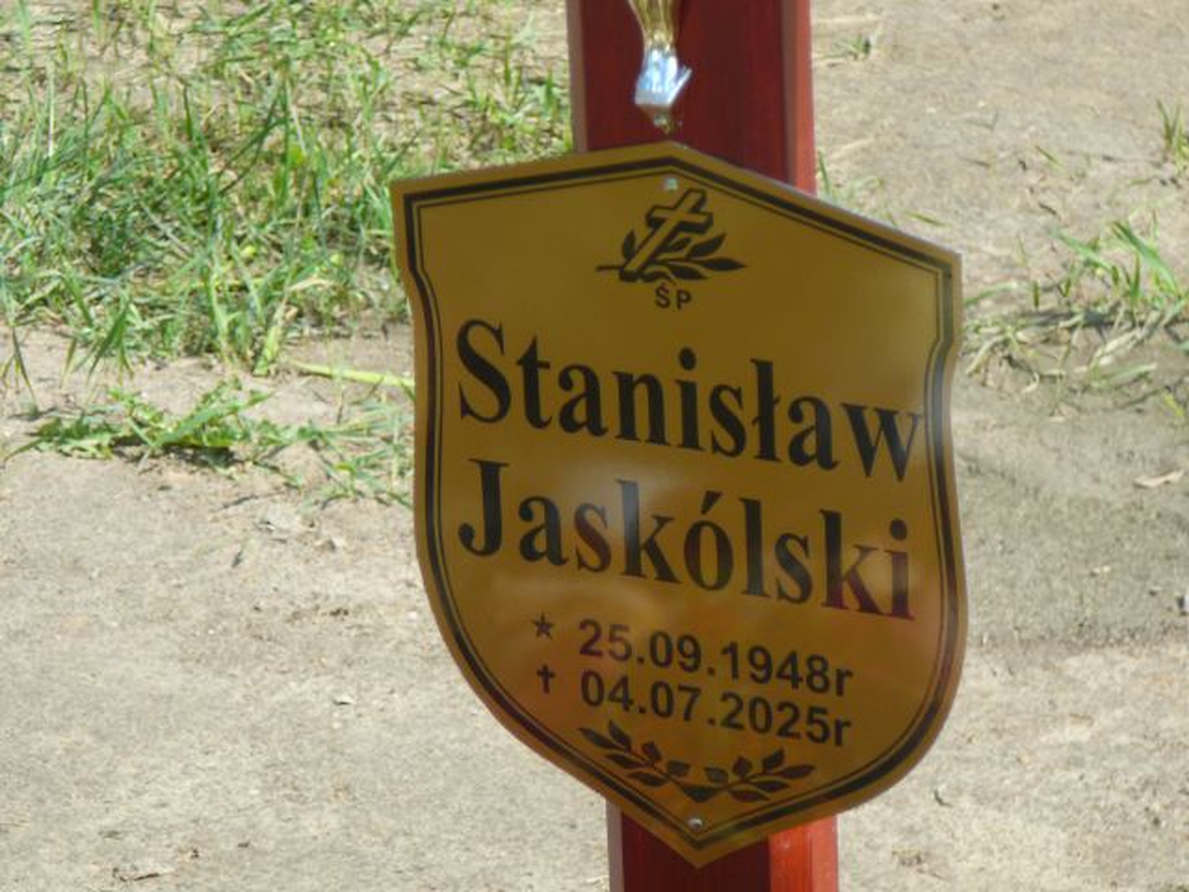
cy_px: 446
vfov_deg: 9.2
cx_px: 594
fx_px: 5530
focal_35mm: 161
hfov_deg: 12.3
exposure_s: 1/400
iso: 80
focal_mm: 23.9
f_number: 4
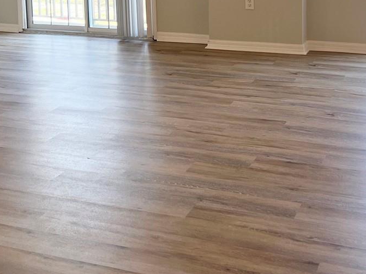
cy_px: -11
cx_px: 186
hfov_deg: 31.2
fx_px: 655
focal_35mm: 62
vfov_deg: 22.6
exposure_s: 1/160
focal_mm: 5.7
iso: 50
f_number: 1.5
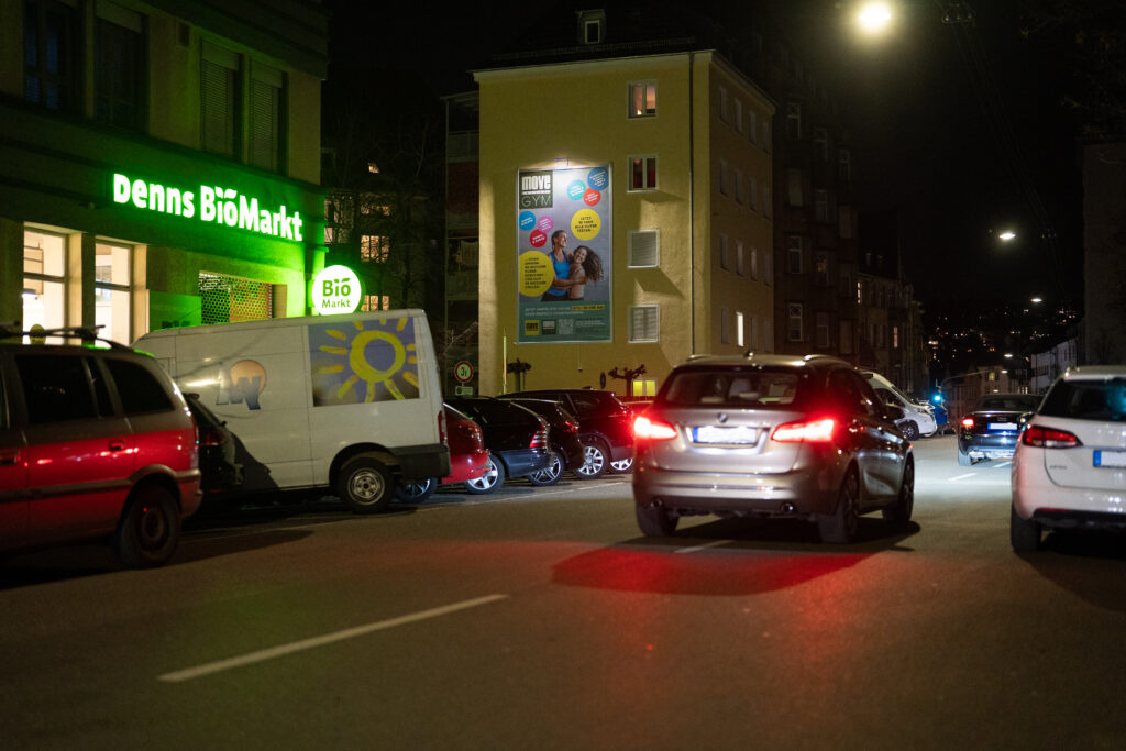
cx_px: 563
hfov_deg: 39.6
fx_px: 1564
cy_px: 376
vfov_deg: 27.0
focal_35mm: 50
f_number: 1.2
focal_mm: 50
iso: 2000
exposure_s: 1/200
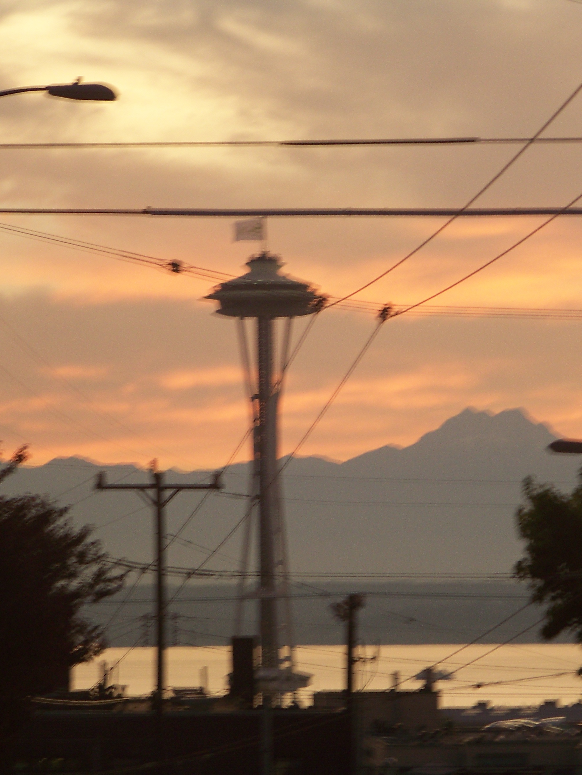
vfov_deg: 6.7
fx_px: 6658
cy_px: 387
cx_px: 359
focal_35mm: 297
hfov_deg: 5.0
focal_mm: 35.7
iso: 70
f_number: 3.6
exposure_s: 1/50
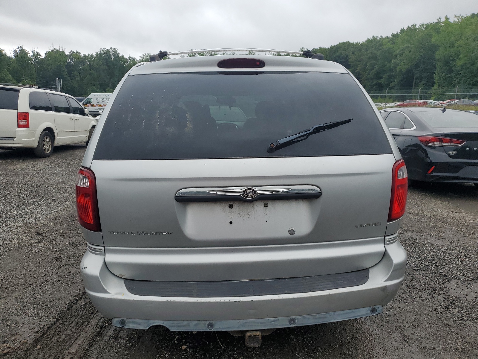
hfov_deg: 67.3
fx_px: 359
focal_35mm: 26
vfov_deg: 53.1
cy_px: 180
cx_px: 239
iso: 50
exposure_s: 1/625
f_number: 1.5
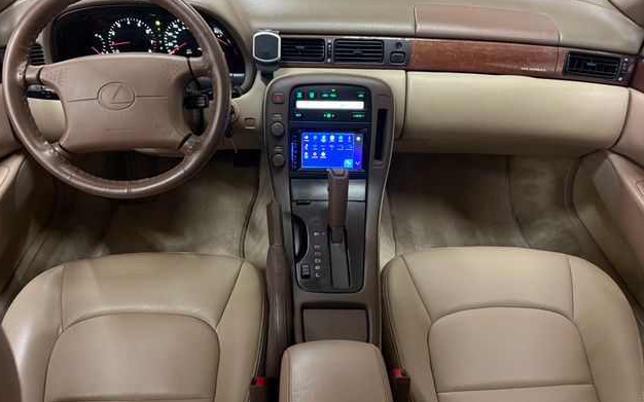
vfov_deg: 47.6
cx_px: 316
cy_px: 211
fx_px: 456
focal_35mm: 26
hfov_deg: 70.4
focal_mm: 6.76
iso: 1000
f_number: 1.78
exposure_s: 1/30
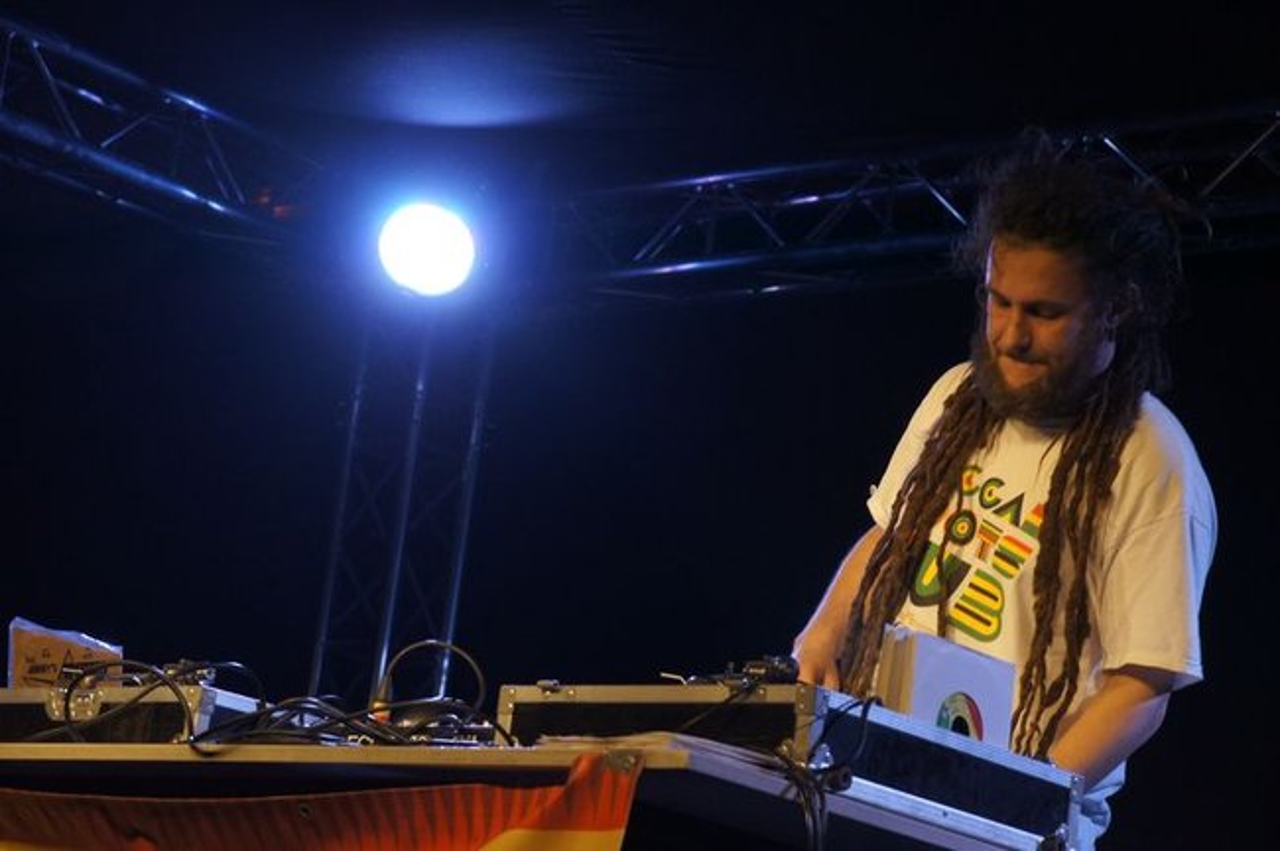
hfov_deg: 19.5
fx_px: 3730
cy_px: 426
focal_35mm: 105
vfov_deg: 13.0
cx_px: 640
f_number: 5.6
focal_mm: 70
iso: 1600
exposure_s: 1/125
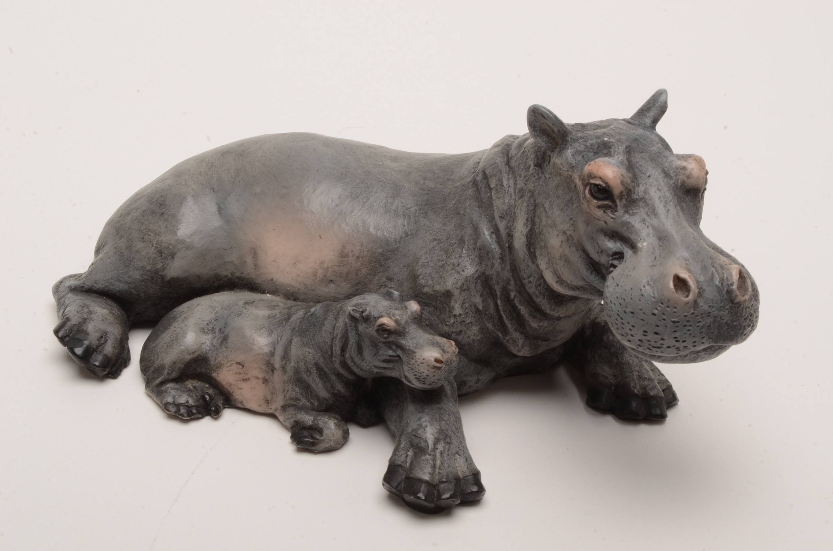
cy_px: 276
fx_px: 1801
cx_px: 416
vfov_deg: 17.4
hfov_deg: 26.0
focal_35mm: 78
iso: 100
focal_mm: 52
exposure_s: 1/160
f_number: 32
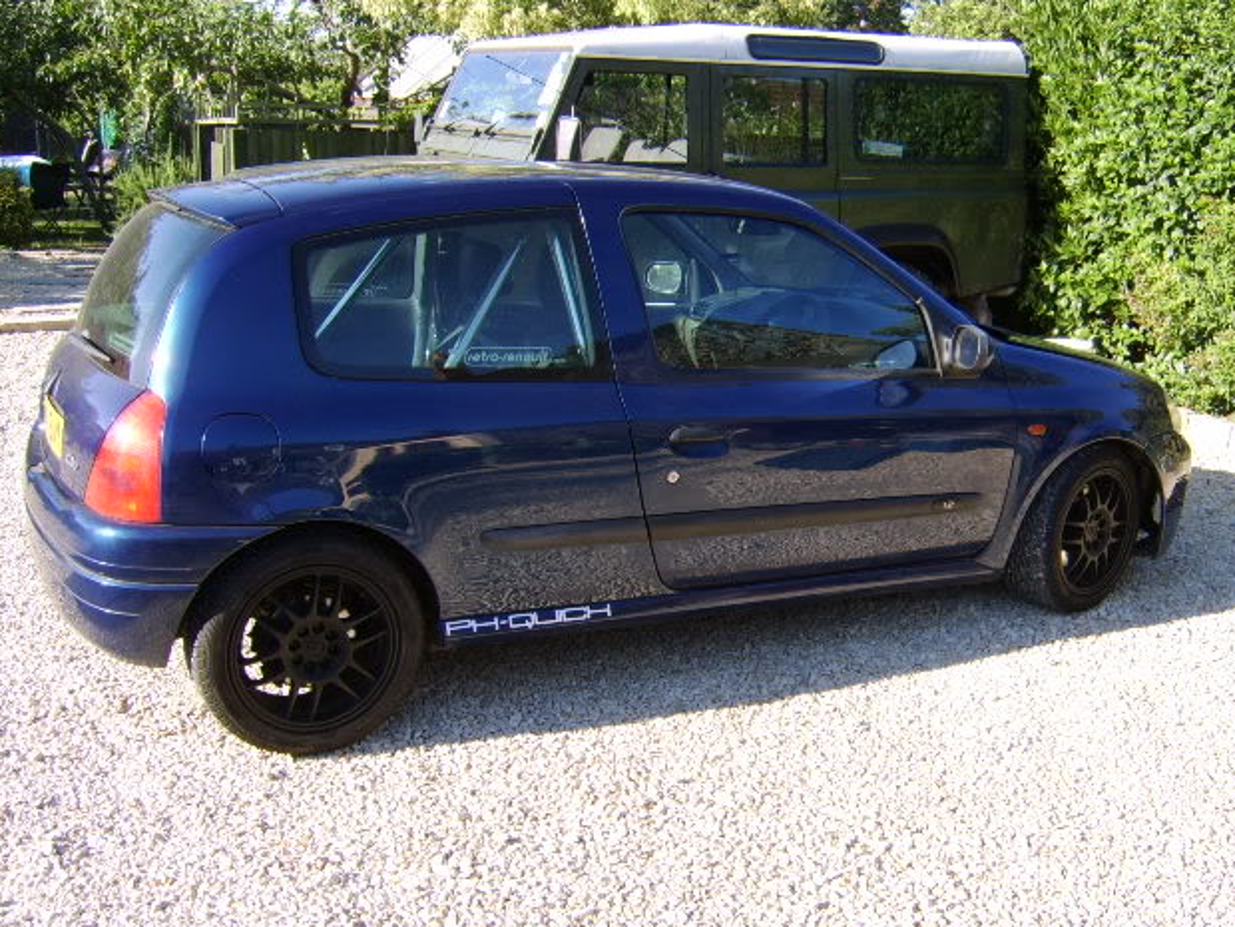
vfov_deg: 44.2
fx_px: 1142
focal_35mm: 32
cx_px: 625
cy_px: 457
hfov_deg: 56.8
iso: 71
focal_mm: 8.13
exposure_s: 1/210
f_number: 4
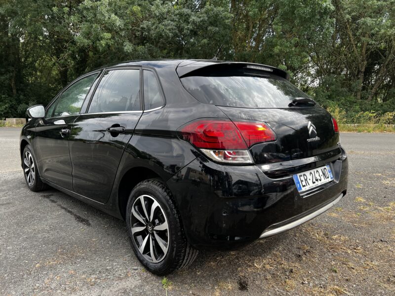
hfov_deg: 67.3
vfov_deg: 53.1
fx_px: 297
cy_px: 148
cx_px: 198
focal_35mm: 26
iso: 50
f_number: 1.5
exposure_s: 1/544
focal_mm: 5.7
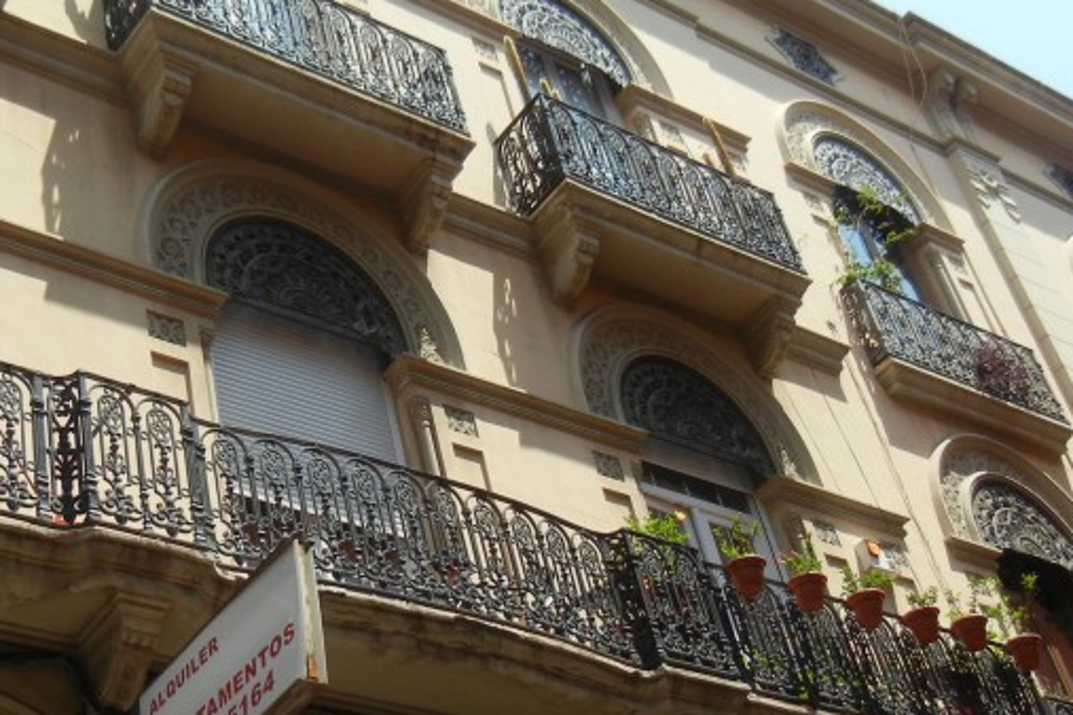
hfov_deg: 31.7
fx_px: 1878
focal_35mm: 63
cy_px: 448
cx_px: 364
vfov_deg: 21.5
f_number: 3.5
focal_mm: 5.4
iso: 160
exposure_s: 1/900
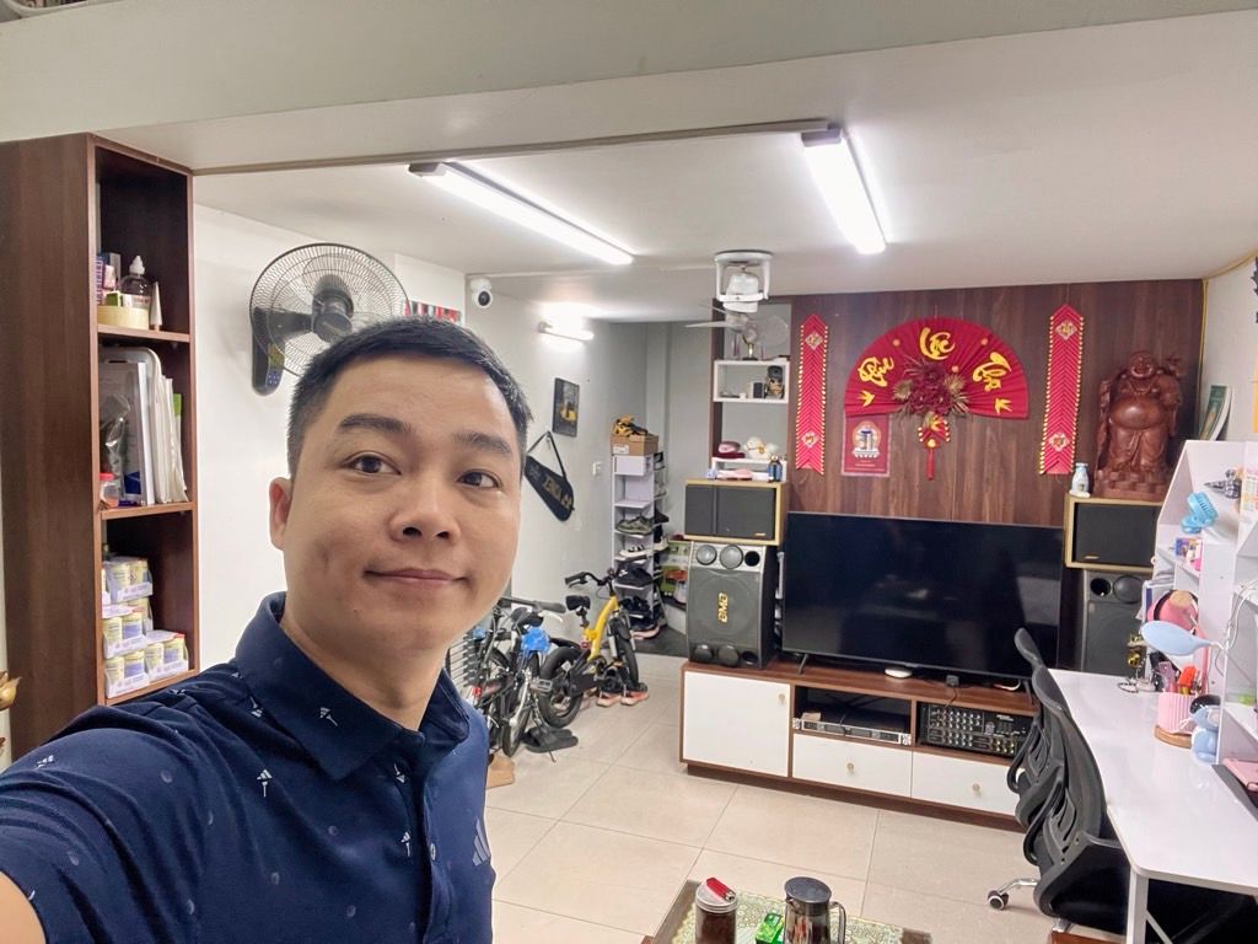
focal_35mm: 23
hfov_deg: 73.9
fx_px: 836
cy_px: 472
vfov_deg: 58.9
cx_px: 629
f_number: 2.2
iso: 160
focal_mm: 2.71
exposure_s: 1/50
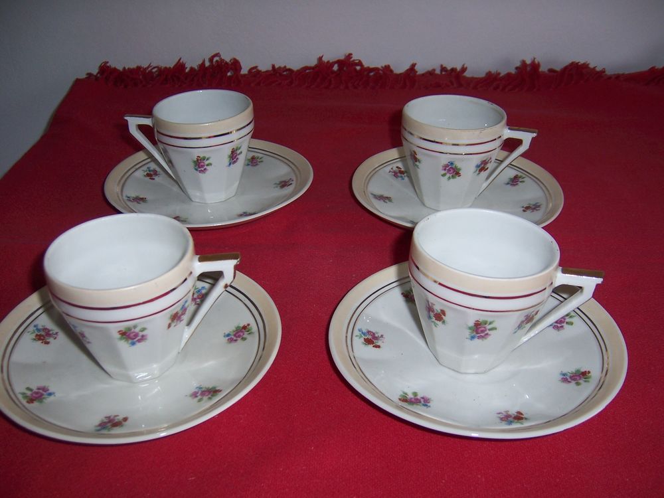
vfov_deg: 39.7
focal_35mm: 36
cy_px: 249
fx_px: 691
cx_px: 332
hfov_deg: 51.4
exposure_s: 1/60
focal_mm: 6.2
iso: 80
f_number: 2.8
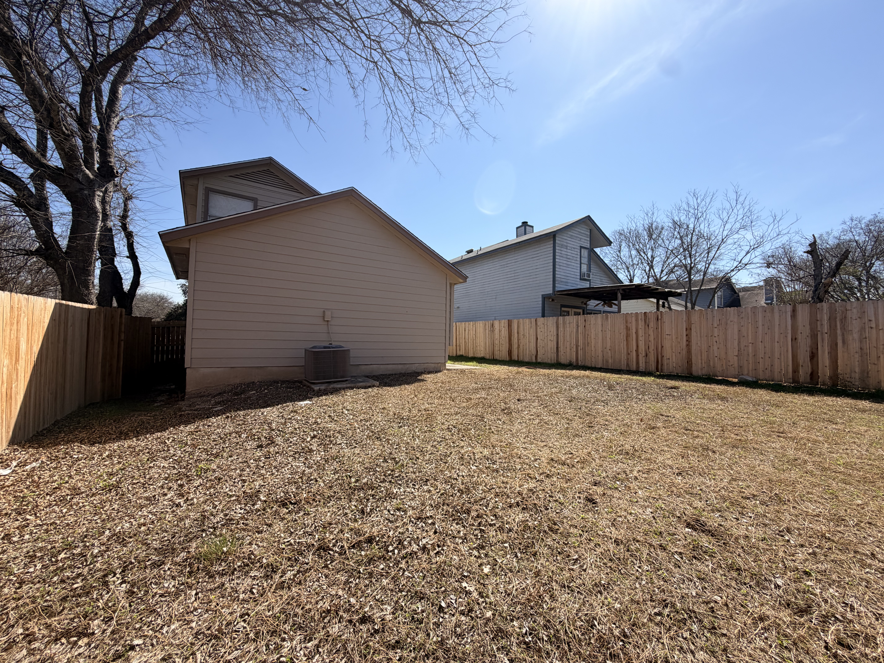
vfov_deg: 85.7
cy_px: 332
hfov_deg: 102.1
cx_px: 442
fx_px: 358
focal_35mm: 14
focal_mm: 2.22
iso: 20
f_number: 2.2
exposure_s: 1/914
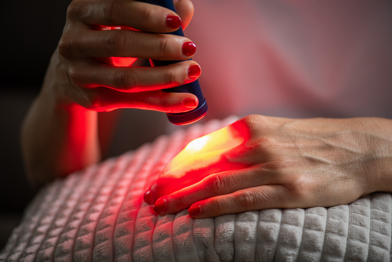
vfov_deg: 13.0
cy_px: 131
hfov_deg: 19.5
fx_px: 1143
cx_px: 196
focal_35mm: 105
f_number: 3.2
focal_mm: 105
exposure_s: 1/160
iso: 400
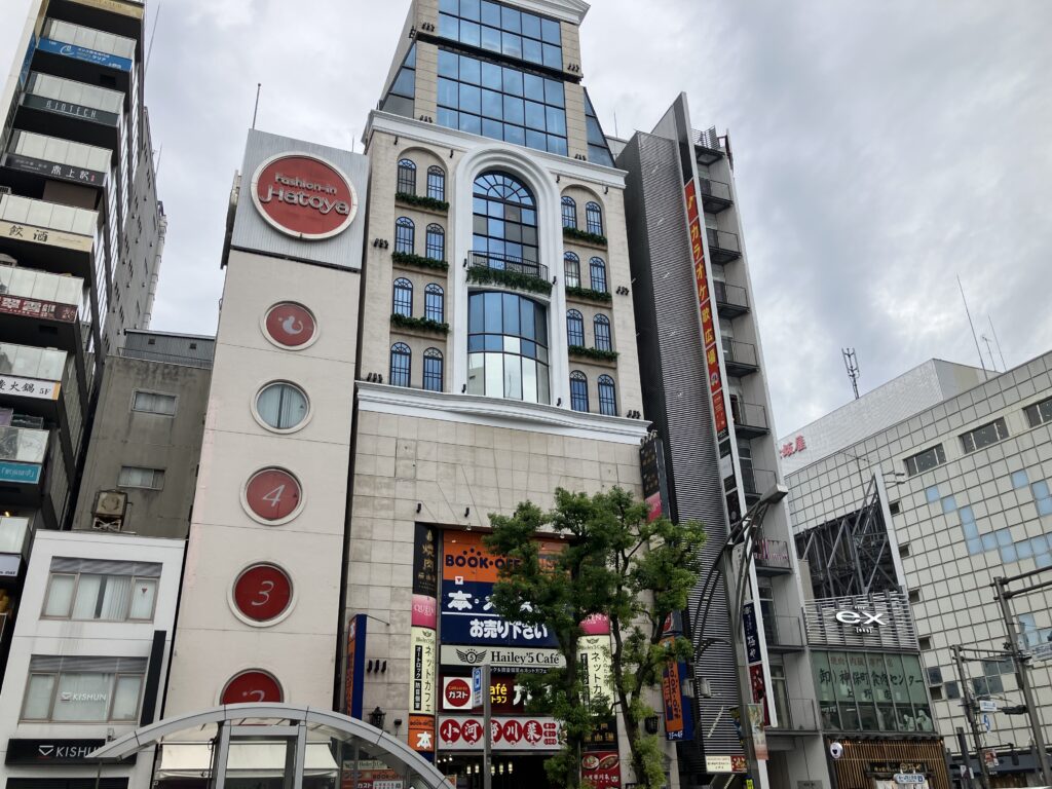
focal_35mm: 28
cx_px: 526
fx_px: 851
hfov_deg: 63.4
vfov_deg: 49.7
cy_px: 394
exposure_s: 1/1412
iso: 32
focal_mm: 3.99
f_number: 1.8
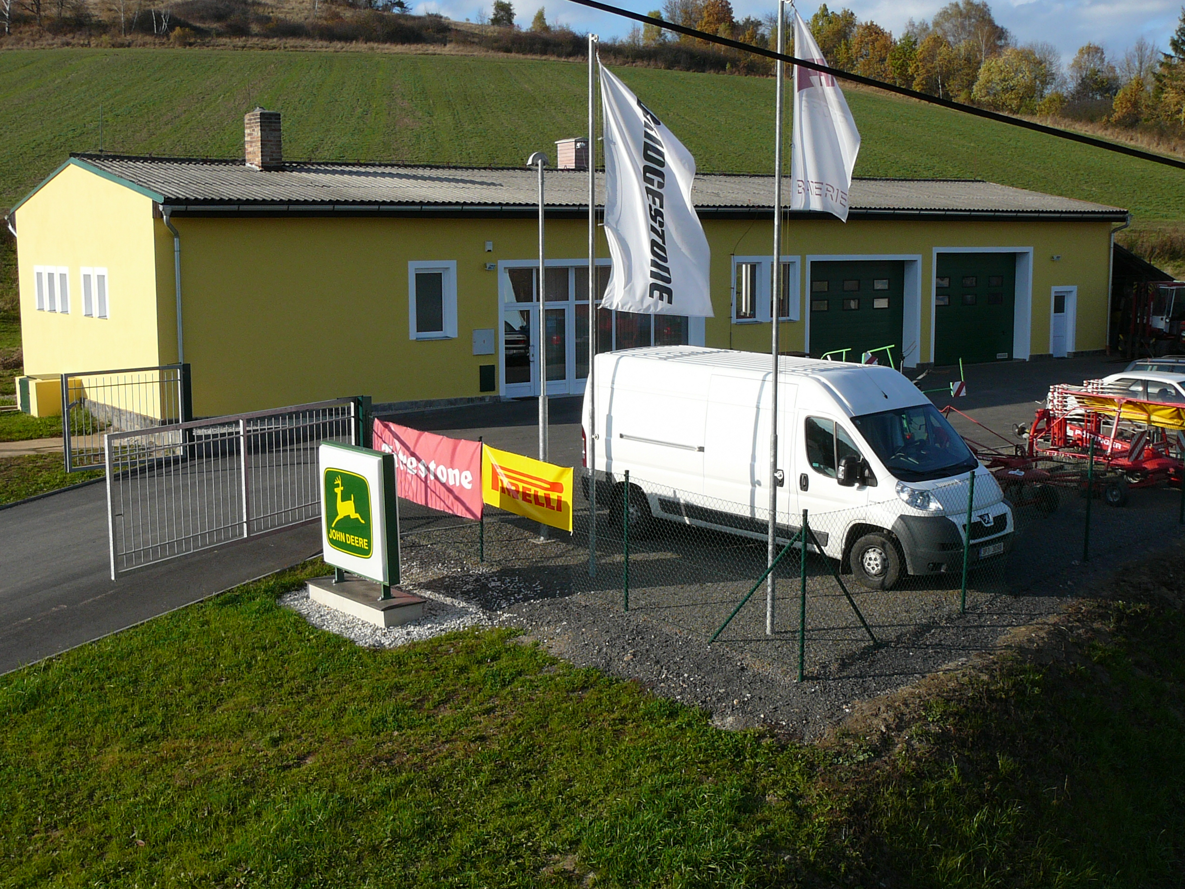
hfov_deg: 43.9
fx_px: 1472
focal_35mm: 43
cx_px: 592
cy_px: 444
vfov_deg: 33.6
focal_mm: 6.4
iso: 80
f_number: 5
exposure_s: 1/400
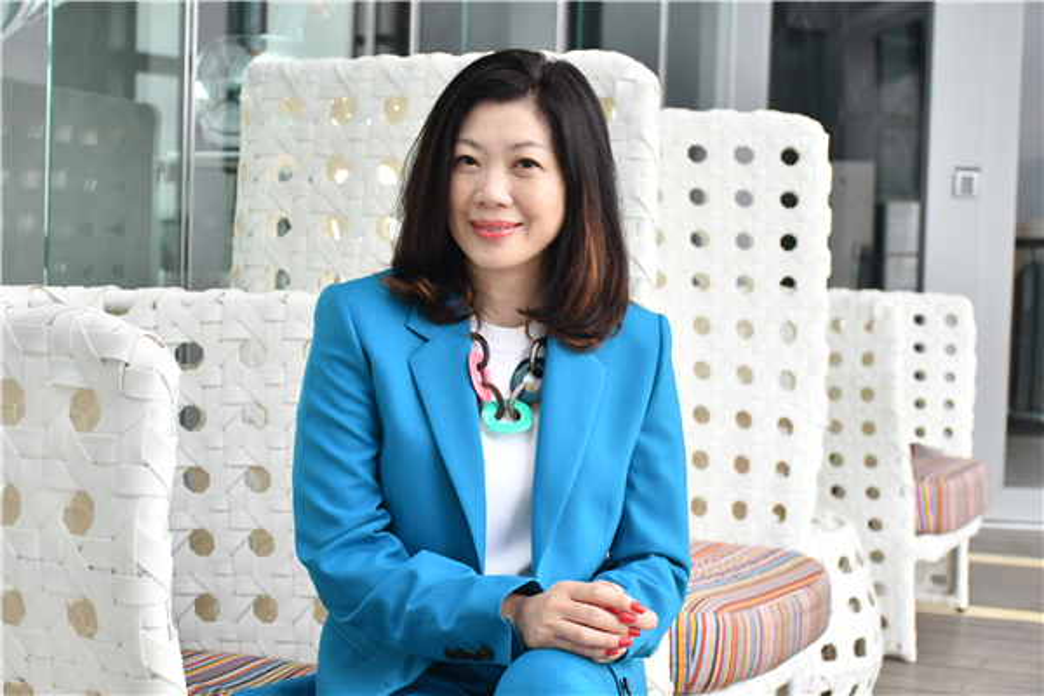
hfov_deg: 31.9
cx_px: 522
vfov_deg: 21.6
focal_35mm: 63
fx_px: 1827
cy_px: 348
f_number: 5.6
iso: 1000
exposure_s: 1/160
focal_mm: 42
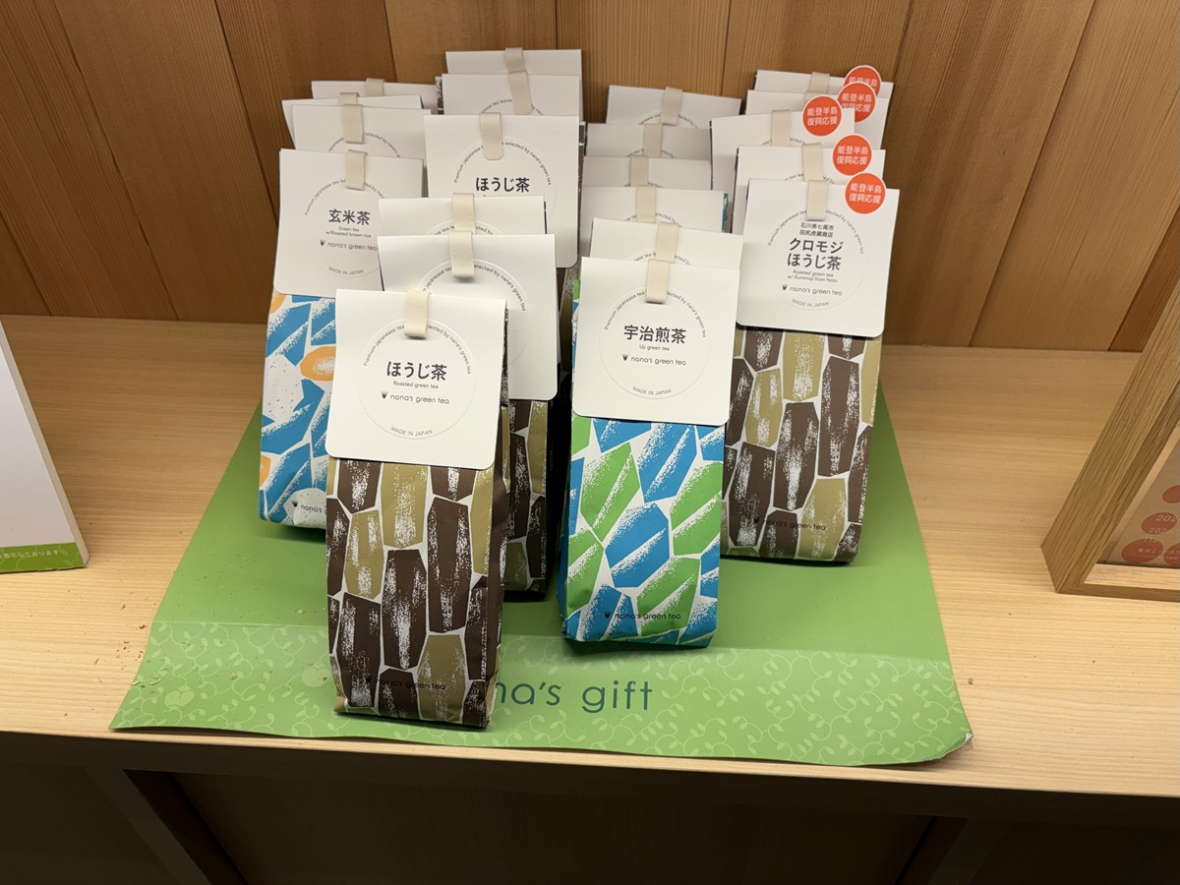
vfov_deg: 53.1
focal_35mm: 26
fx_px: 886
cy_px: 442
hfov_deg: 67.3
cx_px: 590
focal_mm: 5.96
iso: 40
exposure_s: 1/306
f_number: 1.6
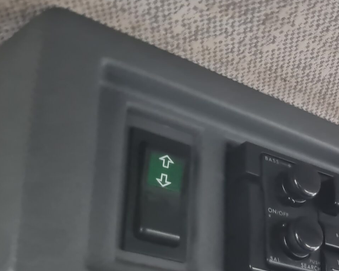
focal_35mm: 68
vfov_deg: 22.2
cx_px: 343
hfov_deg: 26.4
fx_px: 682
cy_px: 217
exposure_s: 1/50
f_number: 1.8
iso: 160
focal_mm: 5.4
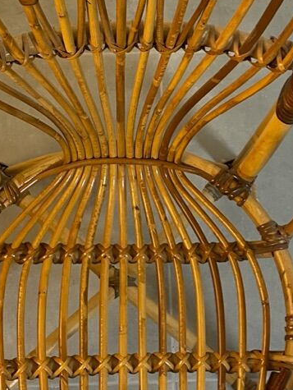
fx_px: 789
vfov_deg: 27.1
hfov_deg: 21.0
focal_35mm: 70
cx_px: 127
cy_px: 70
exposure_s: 1/50
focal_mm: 4.2
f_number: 1.6
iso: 160
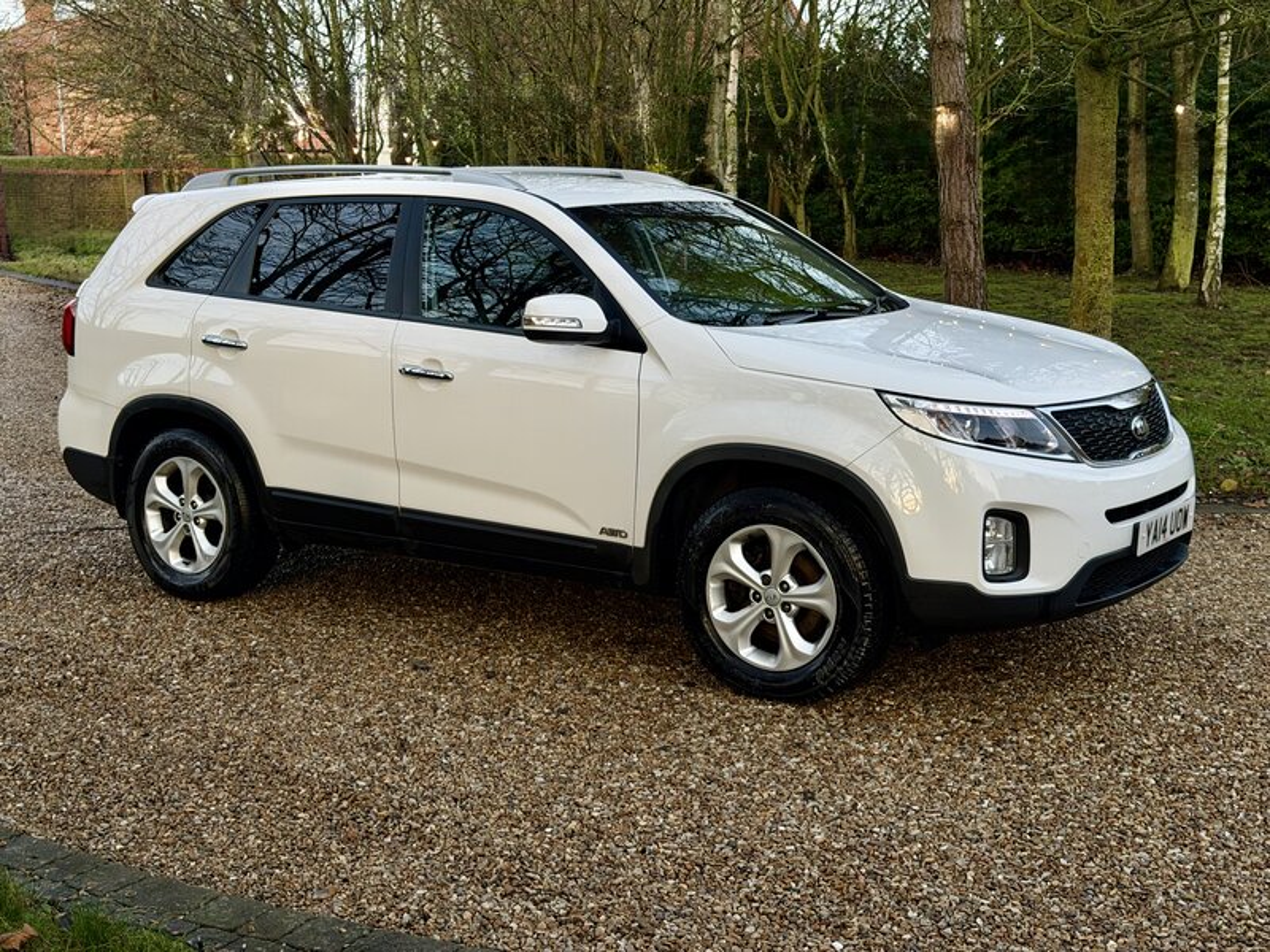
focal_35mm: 48
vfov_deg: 30.3
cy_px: 476
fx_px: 1761
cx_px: 635
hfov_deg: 39.7
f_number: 1.78
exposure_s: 1/398
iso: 64
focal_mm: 6.76
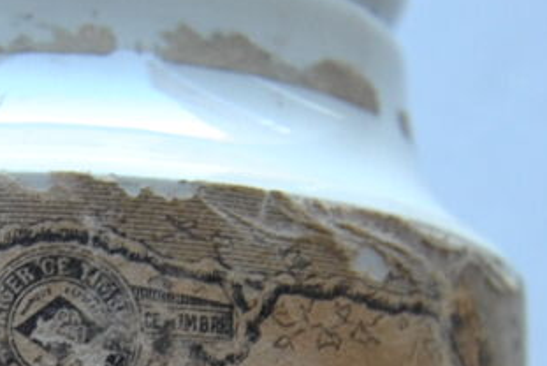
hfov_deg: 12.0
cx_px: -90
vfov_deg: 8.0
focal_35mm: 168
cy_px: 553
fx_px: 2555
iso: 200
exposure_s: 1/60
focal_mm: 18
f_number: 4
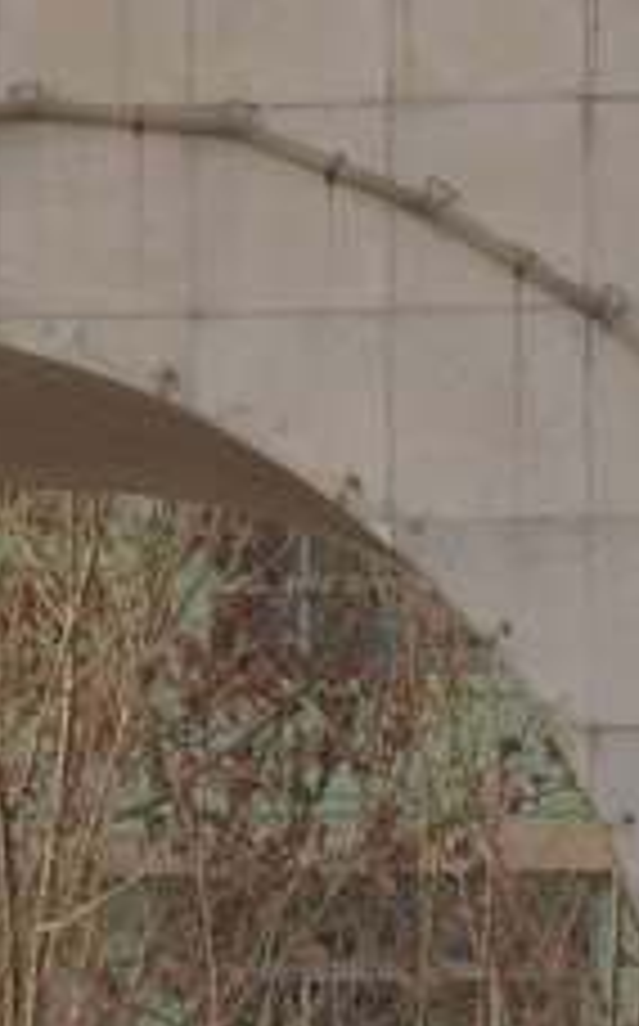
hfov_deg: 3.1
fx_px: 11704
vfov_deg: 5.0
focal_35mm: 419
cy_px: 1001
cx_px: 1197
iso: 200
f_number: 8
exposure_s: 1/250
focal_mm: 55
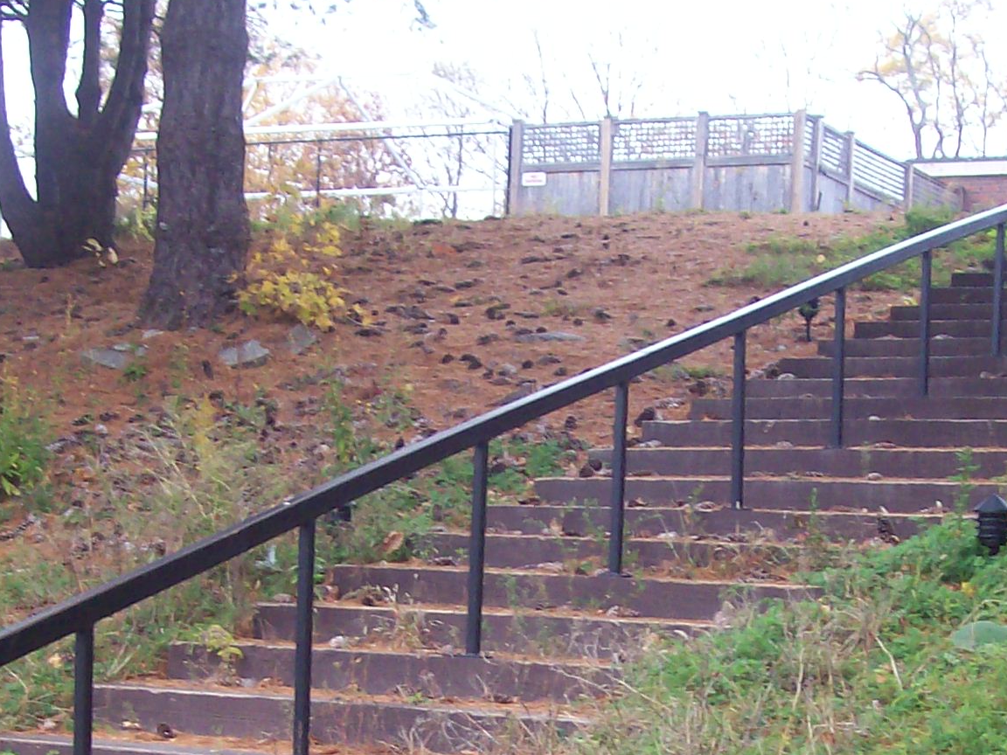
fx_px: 2589
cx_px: 526
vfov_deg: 16.4
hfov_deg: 22.0
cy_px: 696
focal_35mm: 89
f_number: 2.7
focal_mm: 6
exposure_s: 1/108
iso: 80
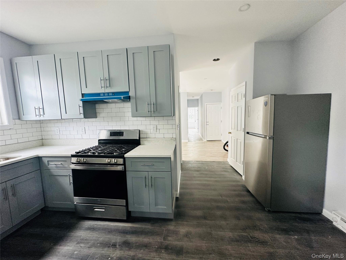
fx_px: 140
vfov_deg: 85.7
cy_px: 130
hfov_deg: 102.1
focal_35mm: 14
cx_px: 173
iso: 320
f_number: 2.2
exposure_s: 1/60
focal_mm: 2.22
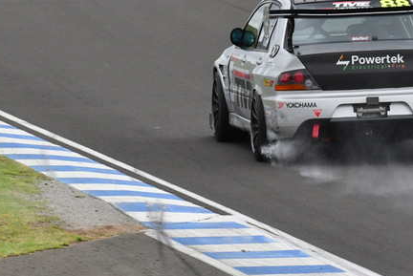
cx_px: 264
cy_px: 26
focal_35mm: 1221
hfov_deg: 1.7
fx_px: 14021
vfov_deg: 1.1
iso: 800
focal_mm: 440
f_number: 11
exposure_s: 1/640
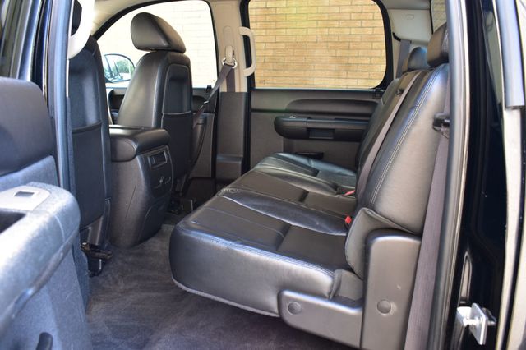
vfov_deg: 41.7
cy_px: 175
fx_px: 460
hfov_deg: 59.5
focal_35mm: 32
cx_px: 263
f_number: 6.3
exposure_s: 1/20
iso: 400
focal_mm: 21
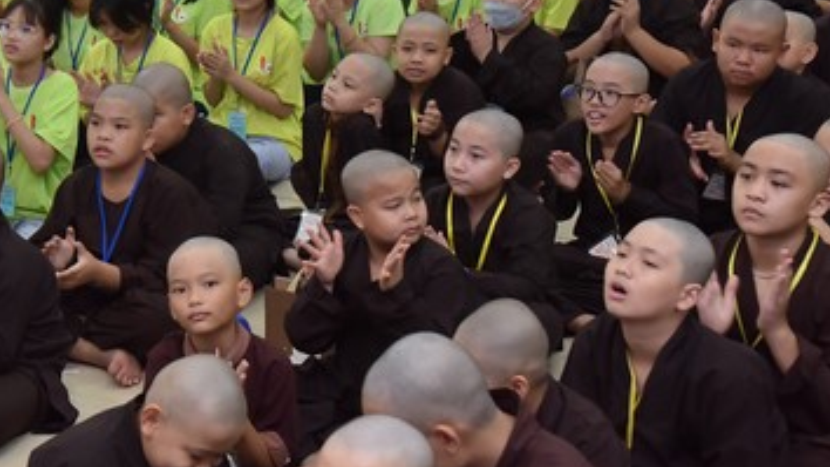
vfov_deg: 12.1
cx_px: 117
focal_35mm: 100
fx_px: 2200
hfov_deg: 21.0
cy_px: 134
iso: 2000
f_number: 5
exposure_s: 1/125
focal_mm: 52
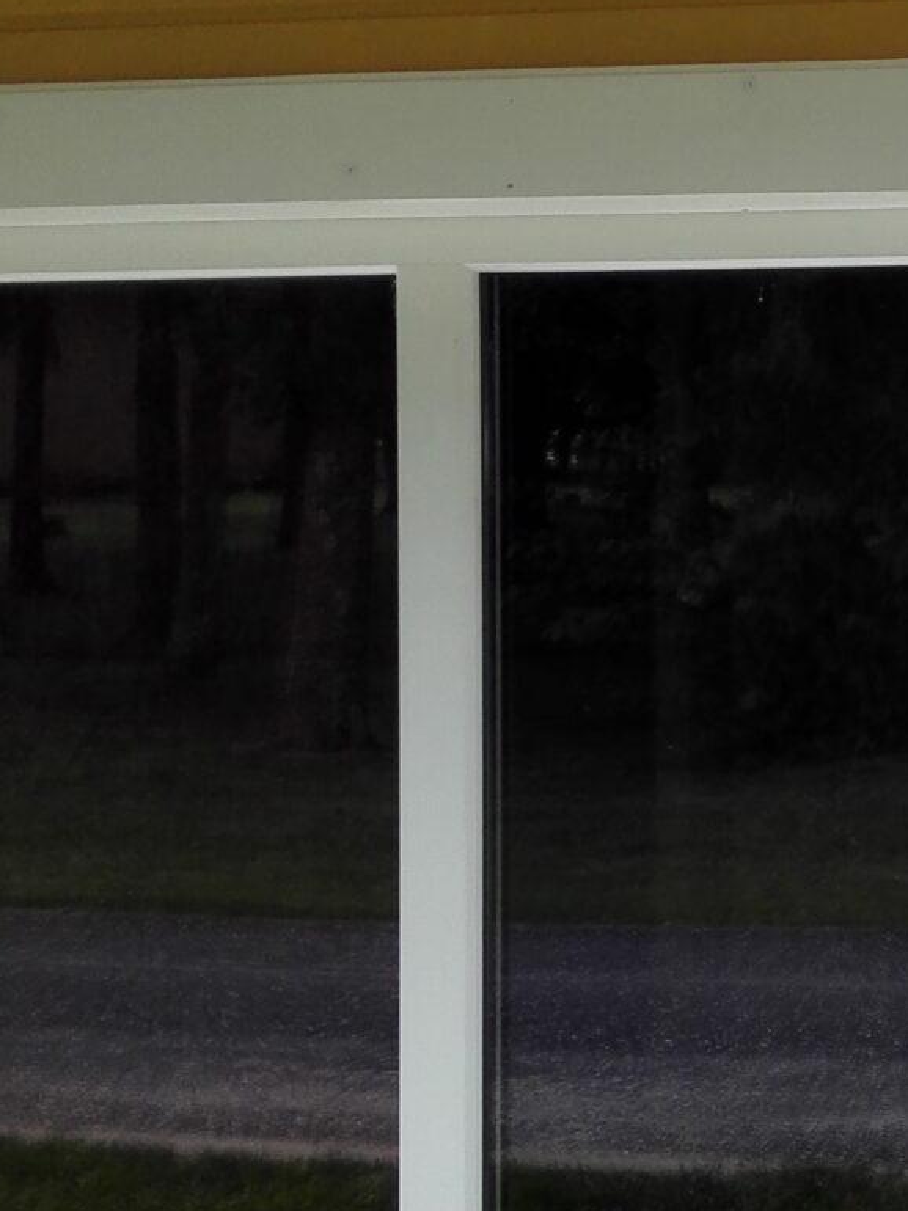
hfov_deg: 14.5
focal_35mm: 93
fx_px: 3254
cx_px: 1483
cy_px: 562
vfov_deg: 21.1
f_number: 2
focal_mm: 3.79
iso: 50
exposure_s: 1/376
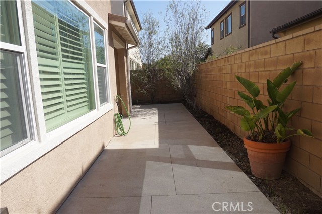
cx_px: 161
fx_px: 214
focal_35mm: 24
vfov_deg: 53.0
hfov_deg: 73.8
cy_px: 107
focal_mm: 16
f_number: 8
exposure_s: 1/250
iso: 100
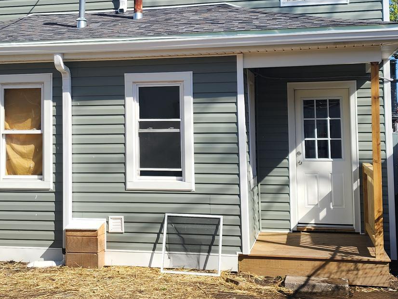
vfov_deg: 25.5
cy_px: 92
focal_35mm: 57
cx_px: 173
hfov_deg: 33.7
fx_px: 656
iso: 12
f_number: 1.8
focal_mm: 6.4
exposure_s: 1/838
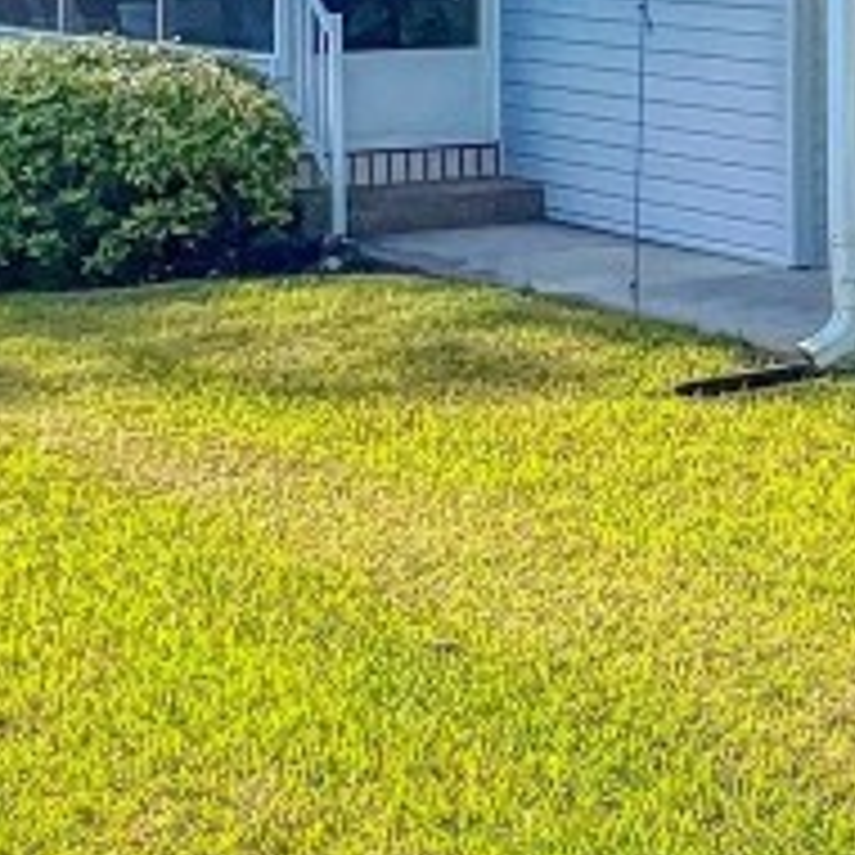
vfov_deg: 13.7
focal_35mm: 124
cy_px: -140
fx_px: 3465
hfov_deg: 12.0
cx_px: 1899
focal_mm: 4.2
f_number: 1.6
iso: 50
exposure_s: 1/888
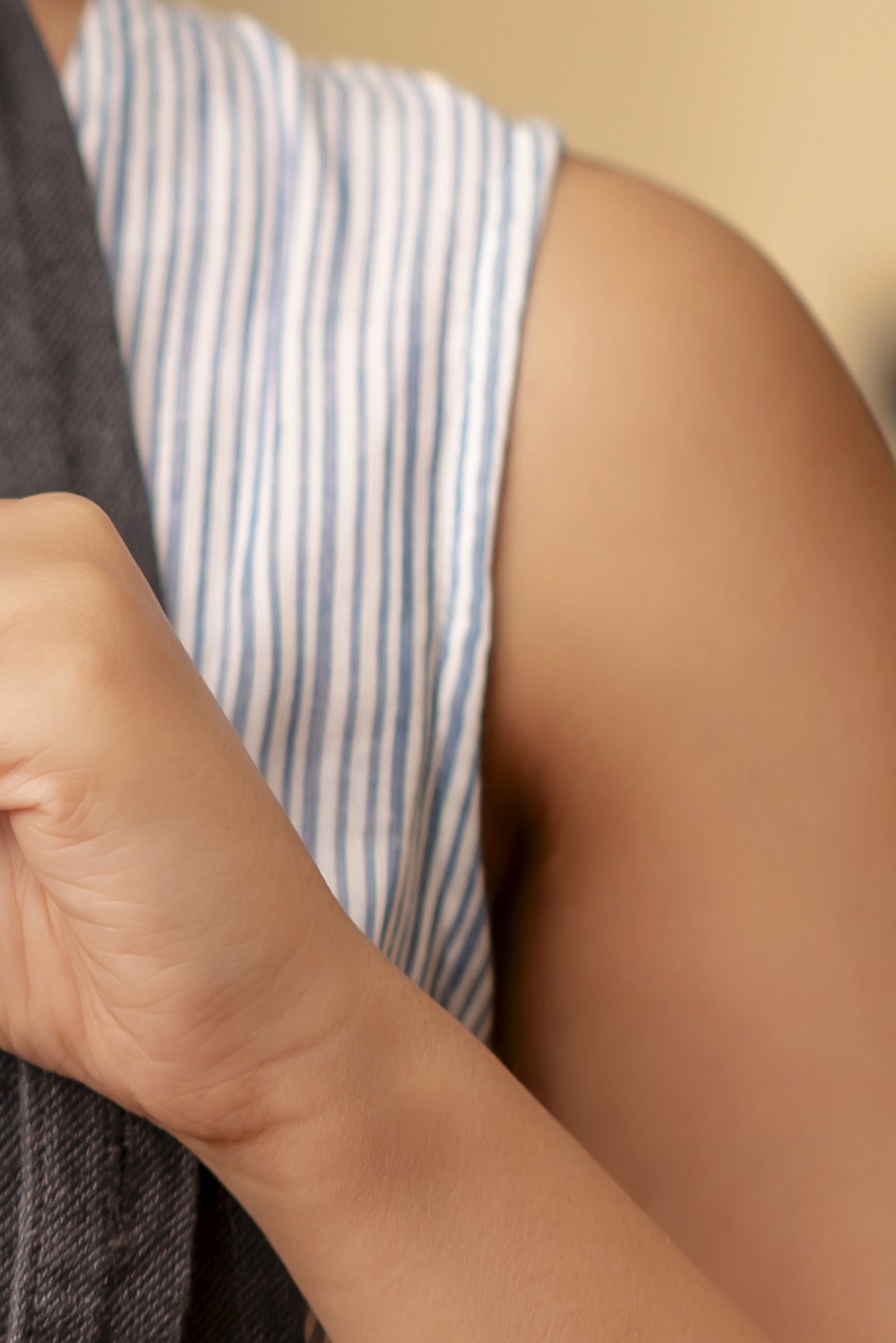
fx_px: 9221
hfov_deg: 5.5
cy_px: 1064
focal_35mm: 247
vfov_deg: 8.3
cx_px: -782
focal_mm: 50
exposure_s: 1/250
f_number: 1.4
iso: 100
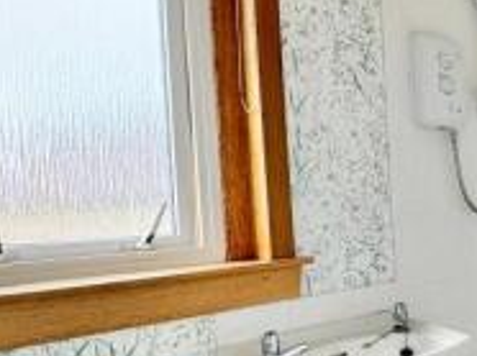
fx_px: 606
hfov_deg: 34.3
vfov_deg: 32.7
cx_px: 576
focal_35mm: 44
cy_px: 222
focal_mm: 2.22
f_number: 2.2
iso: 100
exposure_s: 1/99
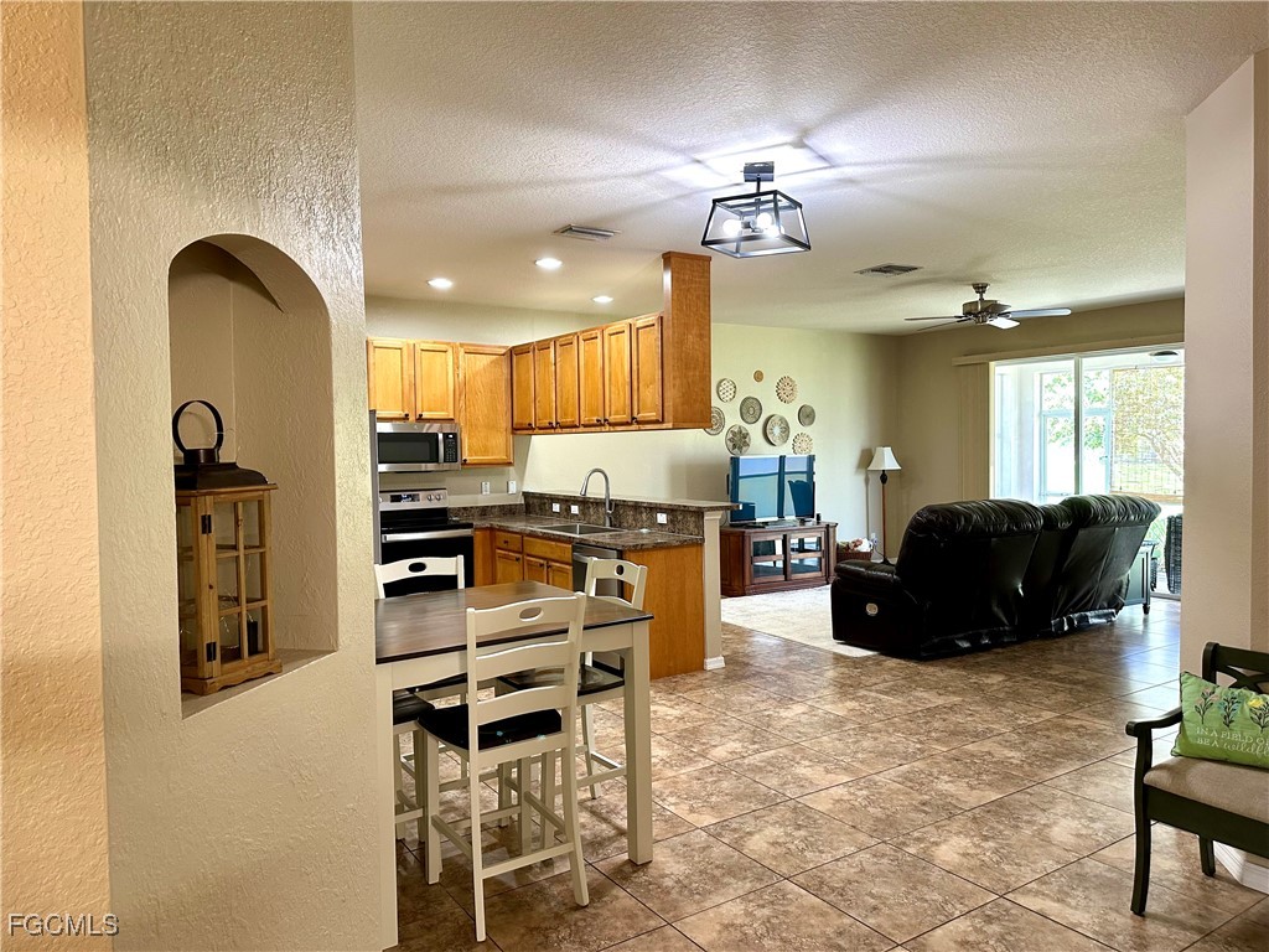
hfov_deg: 71.6
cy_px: 476
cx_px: 634
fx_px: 880
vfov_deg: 56.8
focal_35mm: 24
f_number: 1.78
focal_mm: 6.86
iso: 250
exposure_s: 1/60
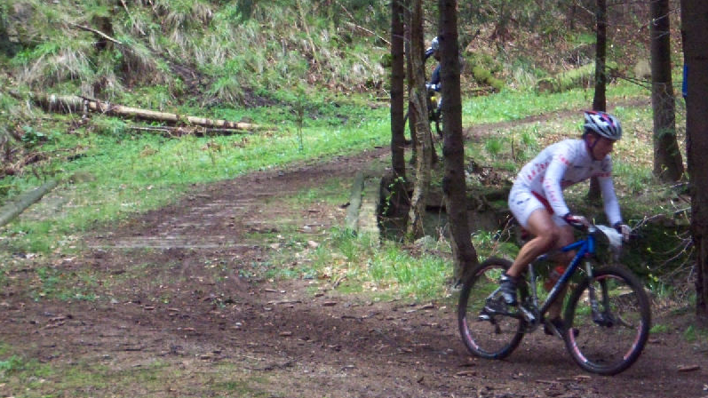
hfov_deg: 16.8
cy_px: 251
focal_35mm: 128
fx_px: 2403
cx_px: 354
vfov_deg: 9.5
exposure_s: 1/200
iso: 400
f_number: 4.4
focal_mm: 19.2
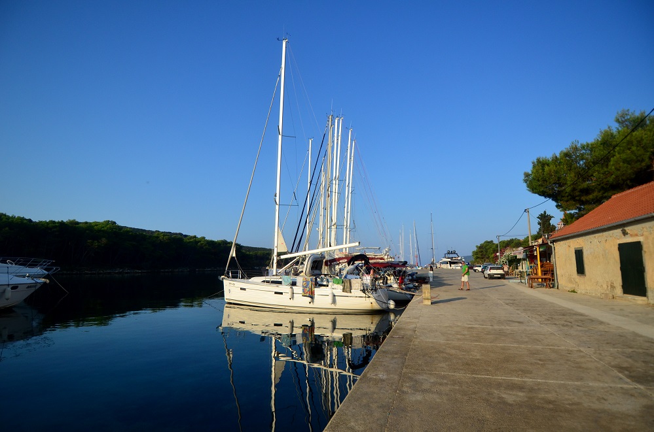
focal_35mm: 18
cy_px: 216
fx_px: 326
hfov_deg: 90.1
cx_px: 327
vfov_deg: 67.1
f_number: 4
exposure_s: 1/4000
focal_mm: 12
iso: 400
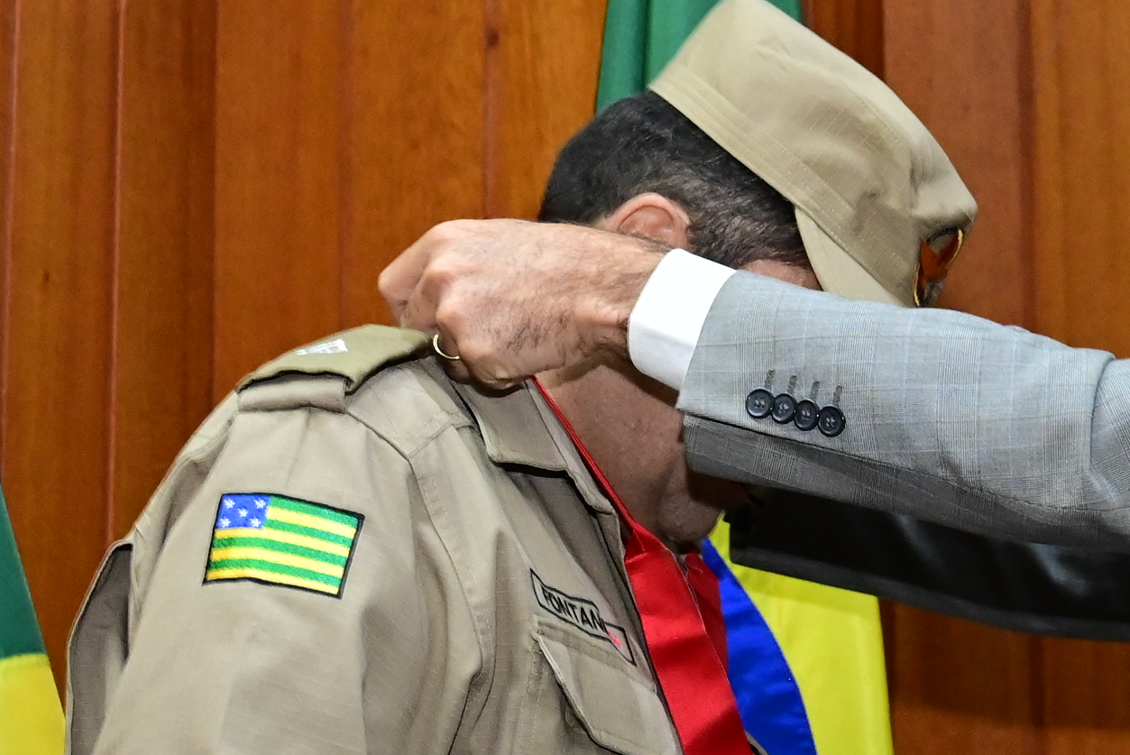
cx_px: 886
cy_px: 437
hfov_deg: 14.5
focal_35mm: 141
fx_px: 4428
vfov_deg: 9.7
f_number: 4.5
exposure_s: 1/125
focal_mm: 40
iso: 4000
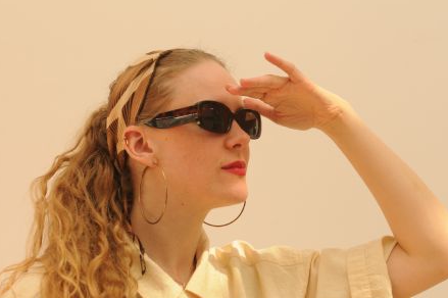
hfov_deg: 25.4
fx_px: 995
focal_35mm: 80
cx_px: 222
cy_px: 148
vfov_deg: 17.0
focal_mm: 52
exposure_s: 1/160
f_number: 4
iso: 200
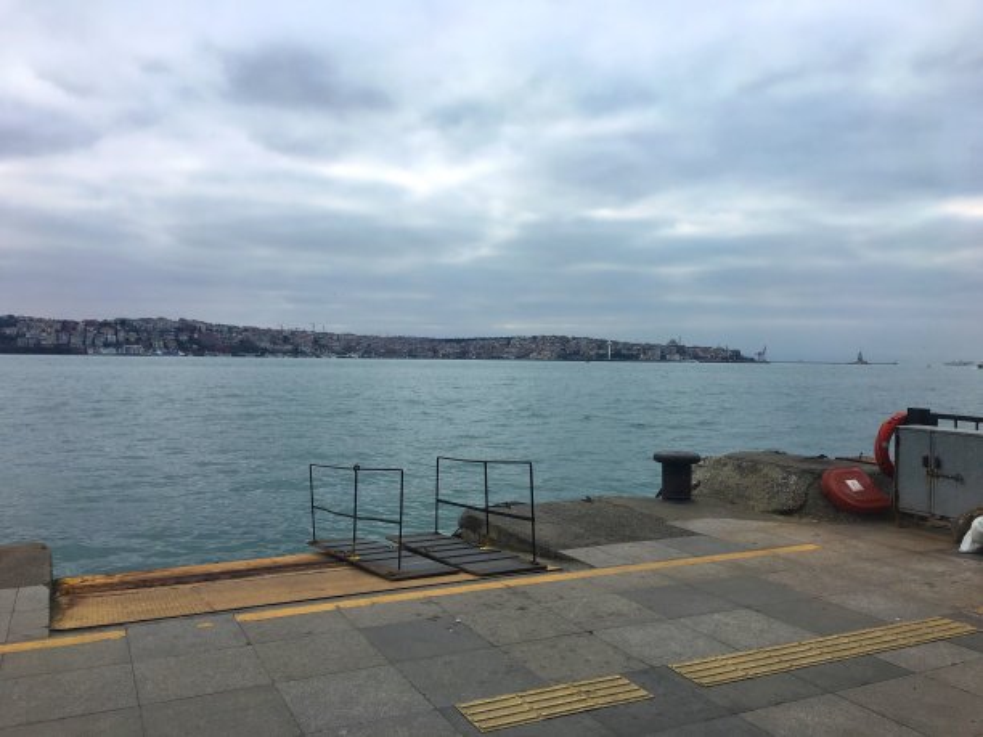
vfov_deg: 48.2
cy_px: 368
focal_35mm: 29
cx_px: 492
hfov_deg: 61.7
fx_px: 824
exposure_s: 1/801
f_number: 2.2
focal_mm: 4.15
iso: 25
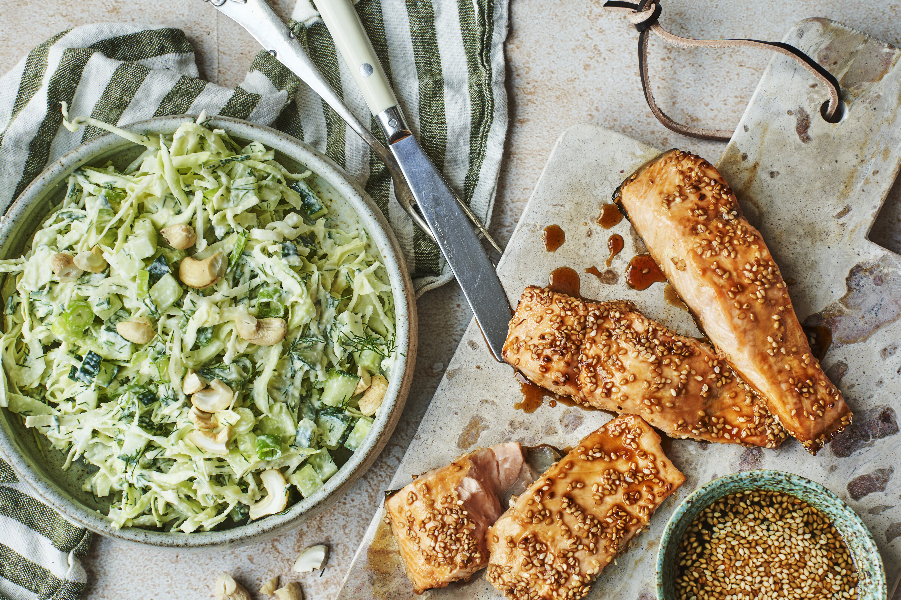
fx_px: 1877
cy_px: 300
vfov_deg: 18.2
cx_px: 450
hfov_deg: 27.0
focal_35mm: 75
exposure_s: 1/8
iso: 200
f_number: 11
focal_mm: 75
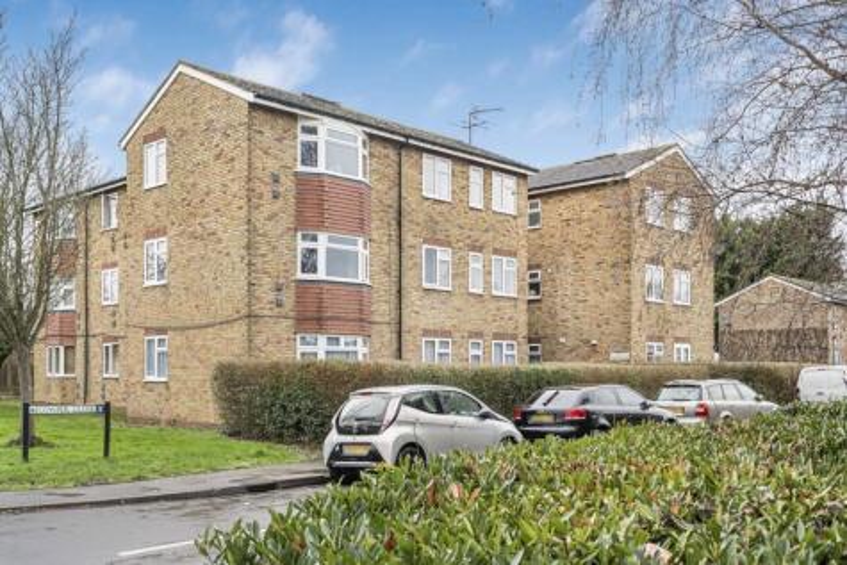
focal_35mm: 35
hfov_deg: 54.4
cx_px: 424
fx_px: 824
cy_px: 282
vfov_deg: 37.9
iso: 400
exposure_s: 1/80
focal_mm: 35
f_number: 8
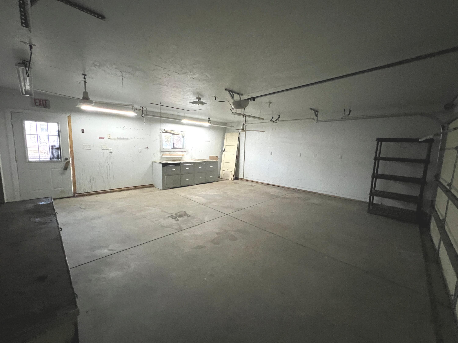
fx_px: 172
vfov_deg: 89.9
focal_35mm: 13
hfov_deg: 106.2
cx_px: 229
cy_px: 172
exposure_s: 1/40
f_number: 1.8
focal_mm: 1.57
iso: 800
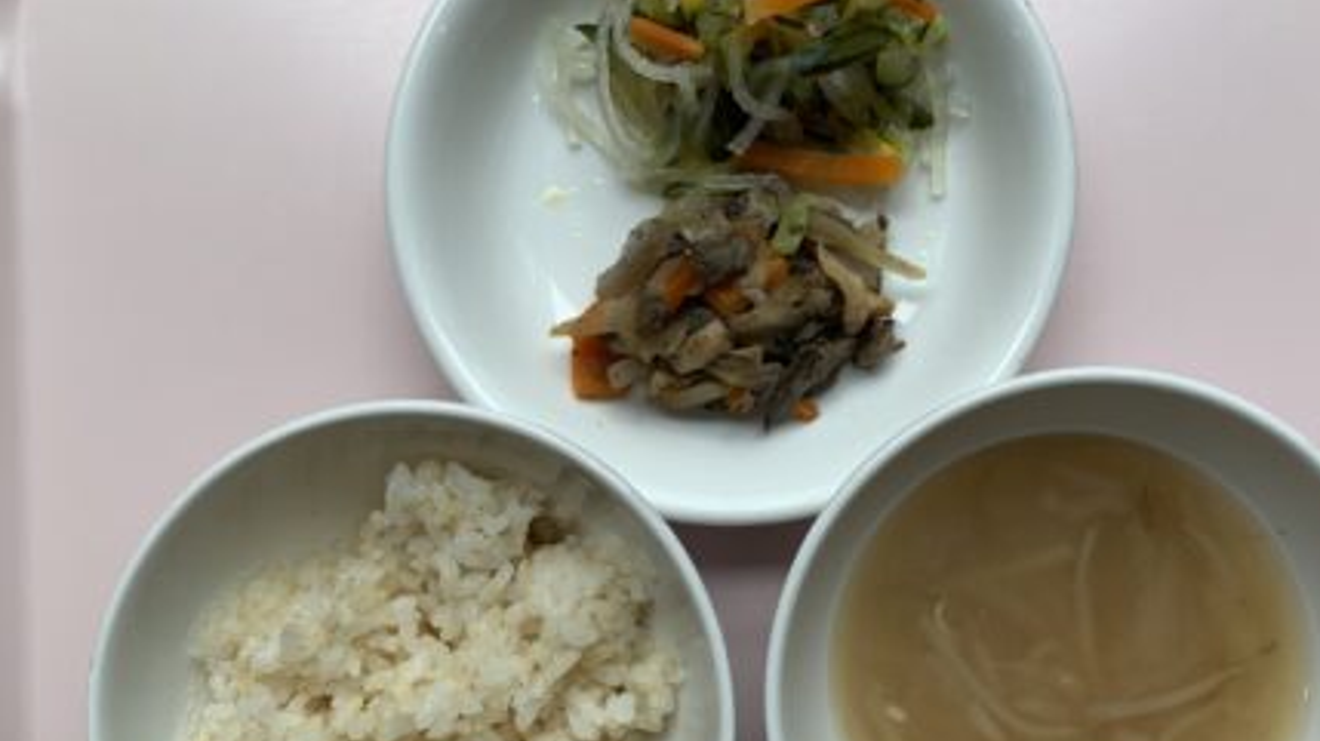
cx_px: 760
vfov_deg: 35.5
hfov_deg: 59.2
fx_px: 1155
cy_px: 423
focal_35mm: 33
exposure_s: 1/285
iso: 25
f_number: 1.8
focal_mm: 4.25
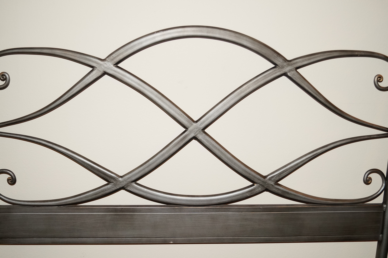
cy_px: 129
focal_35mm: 39
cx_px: 194
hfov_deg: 49.6
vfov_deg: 34.1
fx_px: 420
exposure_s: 1/60
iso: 800
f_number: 4.5
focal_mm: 26
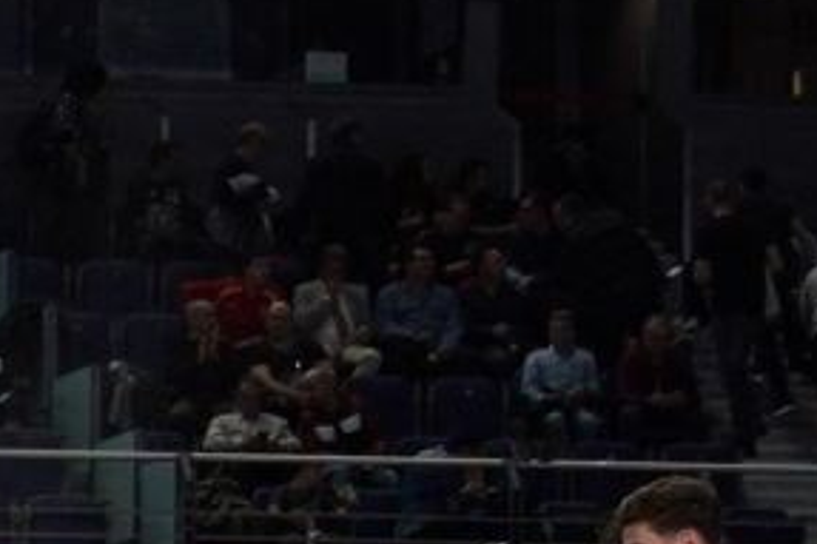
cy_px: 686
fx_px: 6396
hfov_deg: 6.8
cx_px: -1295
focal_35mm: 282
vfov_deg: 4.8
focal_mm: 30
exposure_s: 1/500
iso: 320
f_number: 2.8
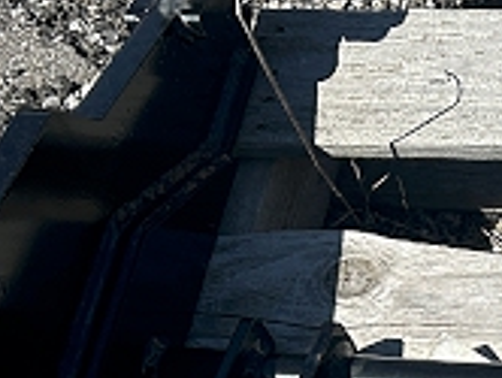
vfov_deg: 11.5
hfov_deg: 14.3
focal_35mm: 125
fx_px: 1815
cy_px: 517
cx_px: 832
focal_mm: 5.7
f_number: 1.5
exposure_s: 1/5882
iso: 50
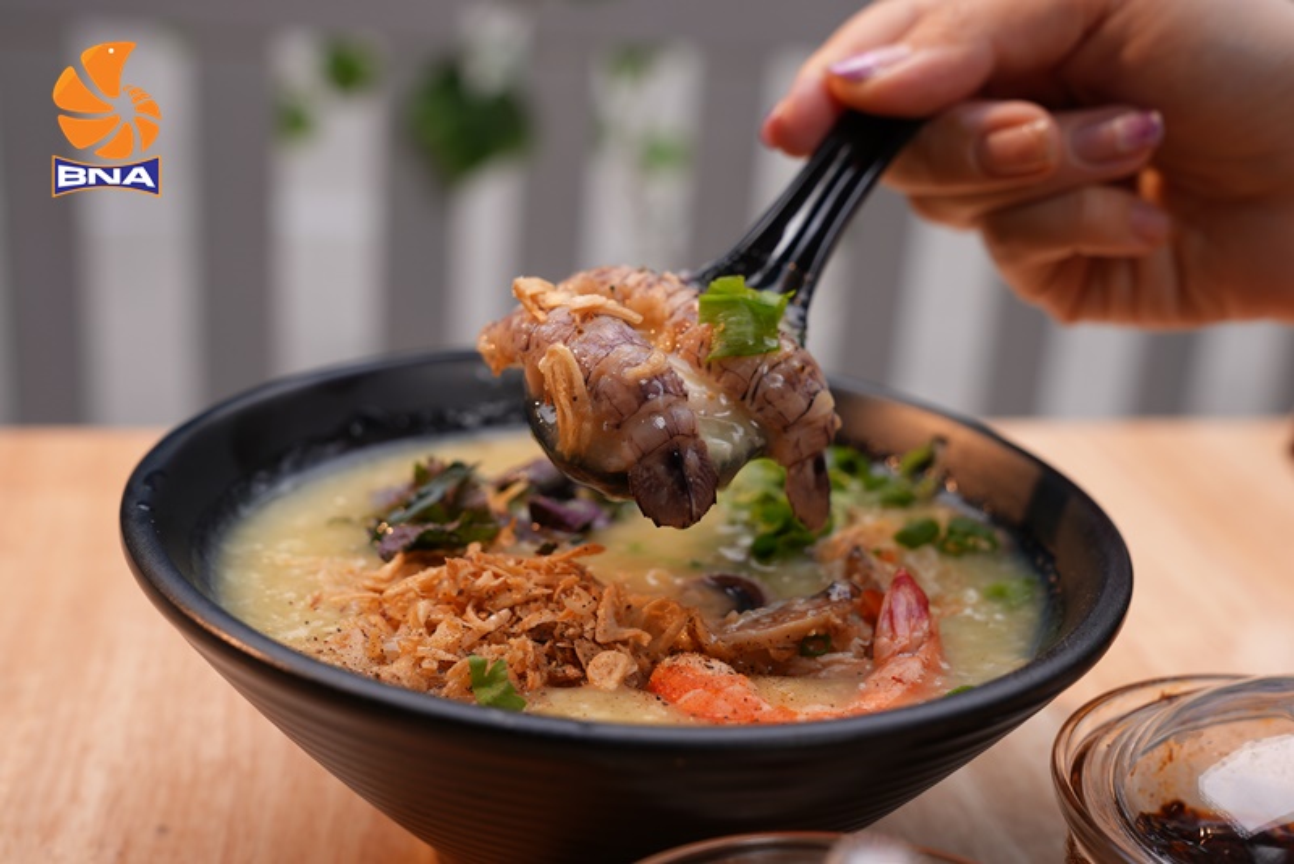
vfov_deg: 30.5
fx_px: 1582
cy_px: 432
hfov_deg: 44.5
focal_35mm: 44
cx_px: 647
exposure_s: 1/125
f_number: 3.5
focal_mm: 44
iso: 200
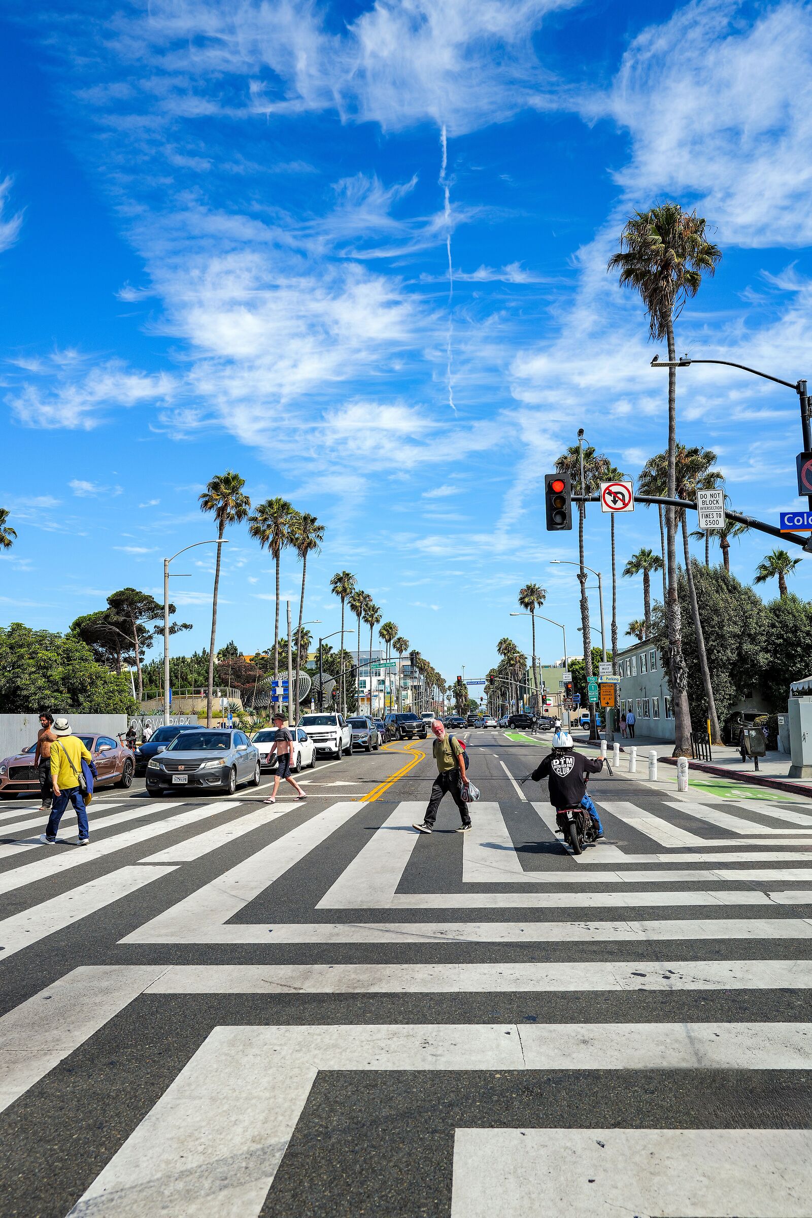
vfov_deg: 65.5
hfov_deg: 46.4
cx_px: 406
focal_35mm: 28
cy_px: 609
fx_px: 947
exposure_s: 1/1000
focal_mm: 28
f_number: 4
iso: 100
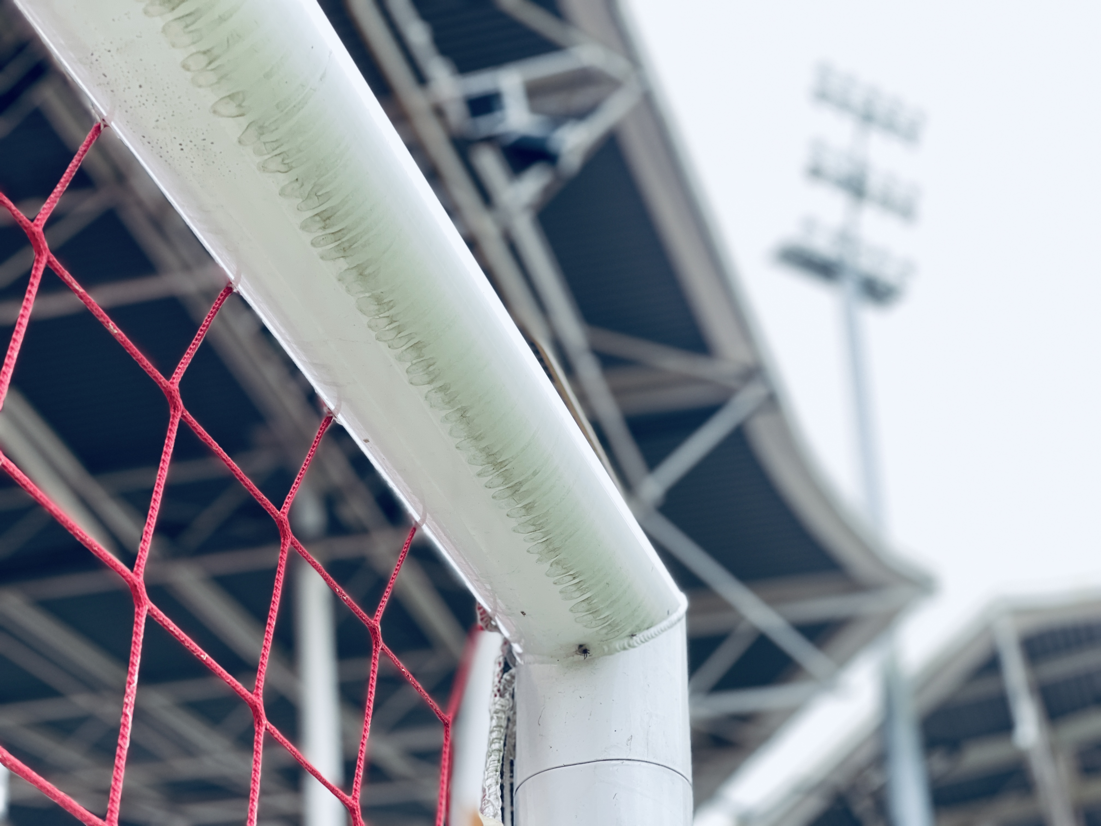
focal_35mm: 64
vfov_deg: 22.9
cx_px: 550
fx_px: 2036
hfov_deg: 30.3
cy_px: 413
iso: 32
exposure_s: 1/121
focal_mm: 7.5
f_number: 2.2
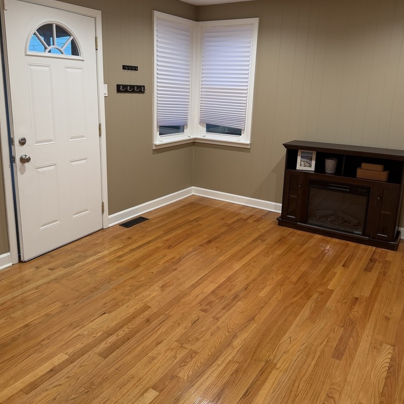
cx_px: 201
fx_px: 383
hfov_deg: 55.6
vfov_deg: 55.5
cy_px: 179
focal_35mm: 29
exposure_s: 1/60
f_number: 1.78
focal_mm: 6.76
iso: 160
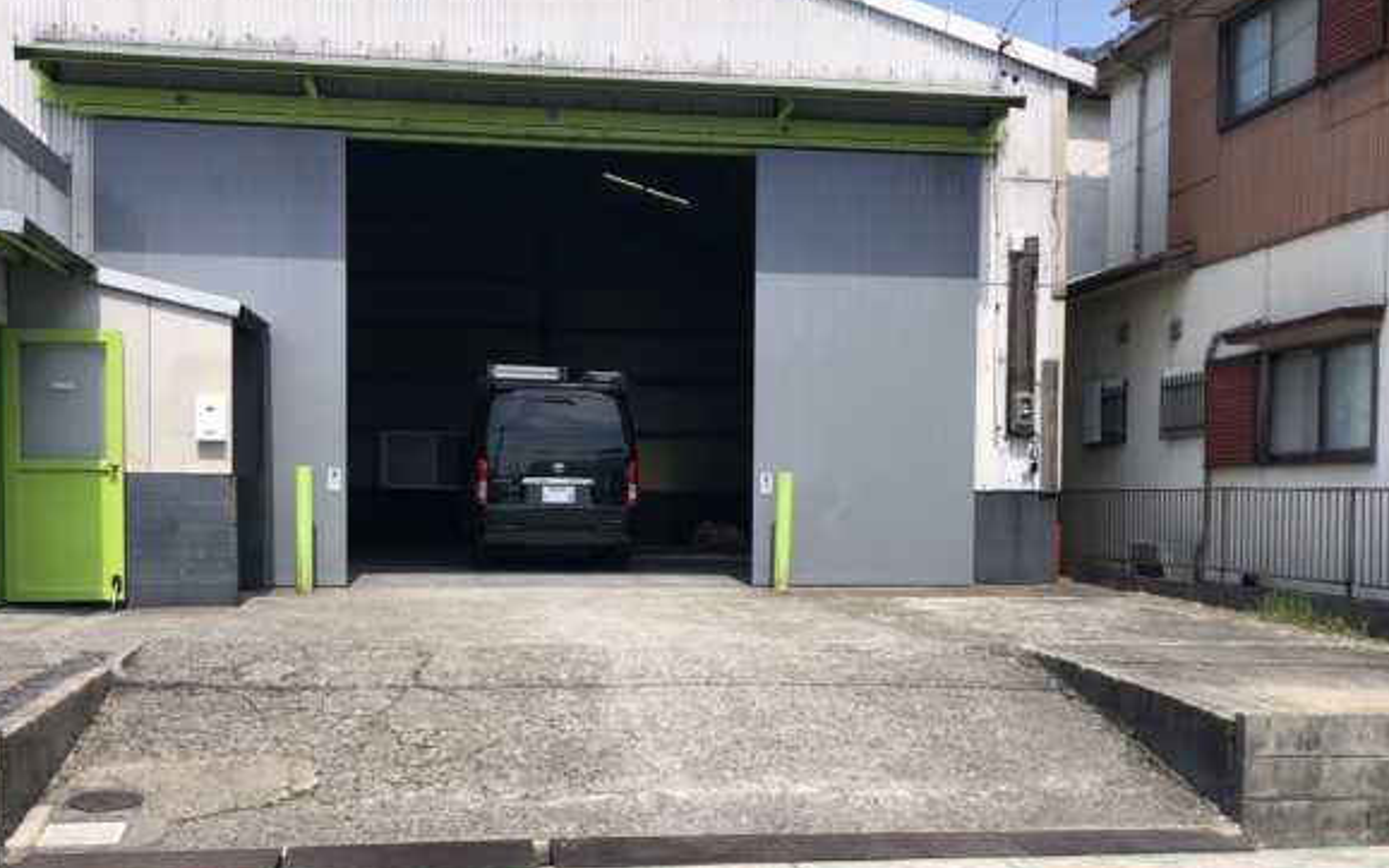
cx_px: 736
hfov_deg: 48.2
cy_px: 587
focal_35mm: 41
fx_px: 1552
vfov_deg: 31.0
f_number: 1.8
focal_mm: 3.99
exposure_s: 1/1499
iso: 20
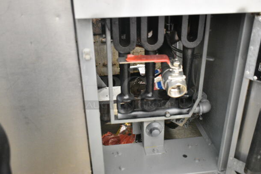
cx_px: 130
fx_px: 272
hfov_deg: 51.2
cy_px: 87
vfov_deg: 35.6
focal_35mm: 38
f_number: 4
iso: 6400
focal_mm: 25
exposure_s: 1/40
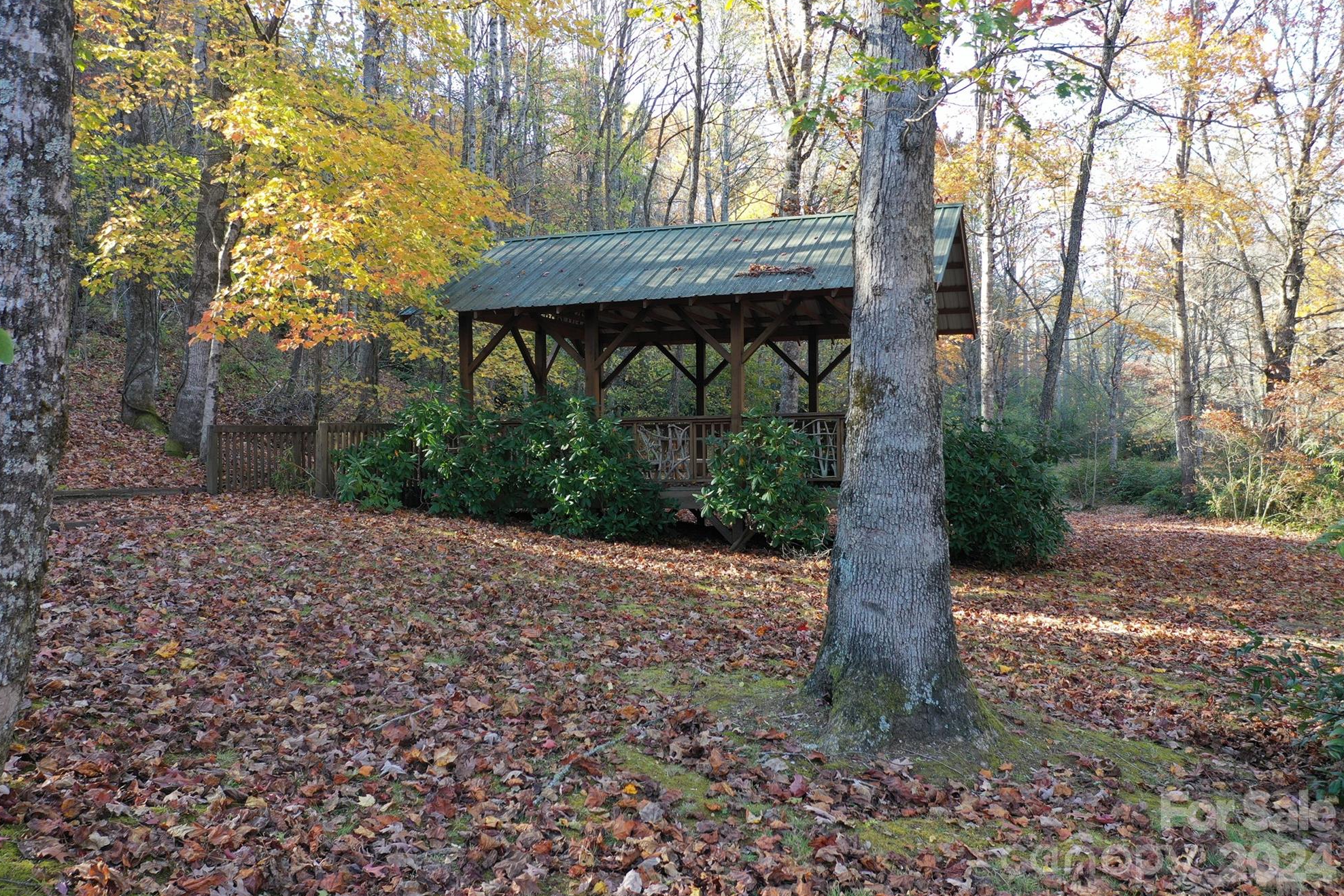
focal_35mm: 29
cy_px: 455
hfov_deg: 63.7
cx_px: 689
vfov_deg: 45.0
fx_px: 1083
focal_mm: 10.26
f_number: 3.5
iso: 100
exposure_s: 1/60
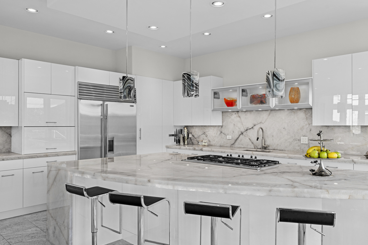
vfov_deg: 49.5
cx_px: 204
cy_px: 126
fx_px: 266
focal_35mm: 26
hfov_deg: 69.2
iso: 500
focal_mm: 21
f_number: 9
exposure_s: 1/6
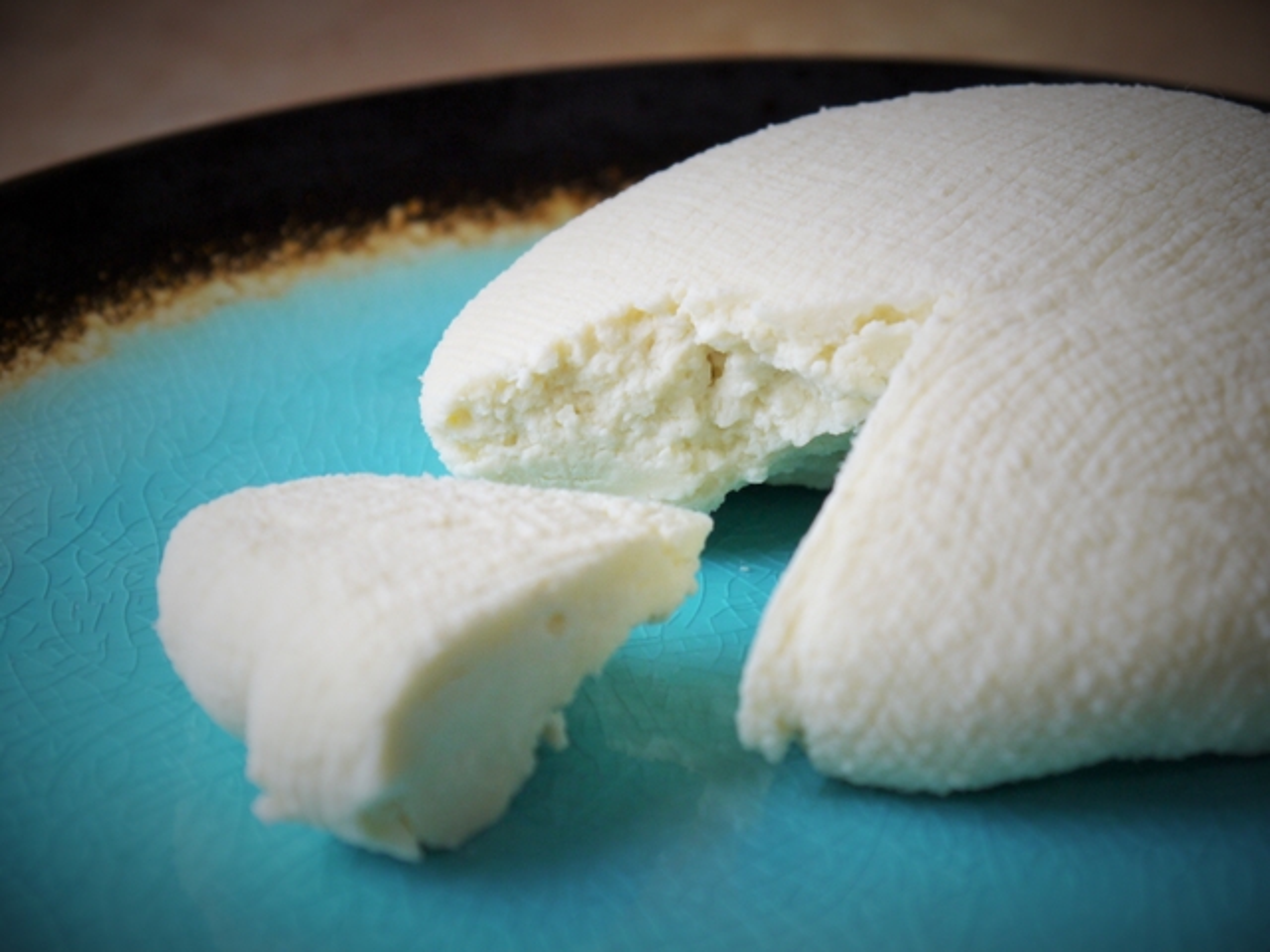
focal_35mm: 84
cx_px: 635
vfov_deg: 17.6
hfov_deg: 23.3
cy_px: 476
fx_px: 3082
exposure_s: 1/80
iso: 250
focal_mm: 42
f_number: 5.6
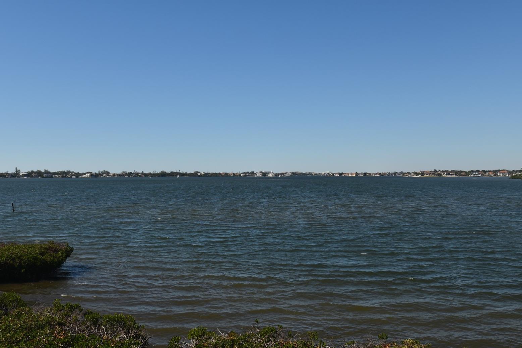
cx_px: 258
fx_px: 537
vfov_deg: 35.9
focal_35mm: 37
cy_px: 174
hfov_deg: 51.9
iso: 100
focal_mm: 24
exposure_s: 1/200
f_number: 10
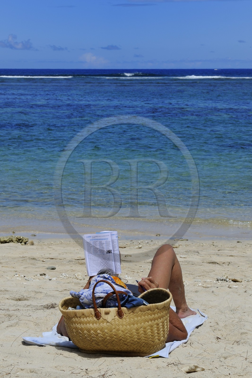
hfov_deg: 19.4
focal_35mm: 70
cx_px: 126
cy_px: 189
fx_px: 735
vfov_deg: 28.8
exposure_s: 1/200
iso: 200
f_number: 18
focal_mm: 70
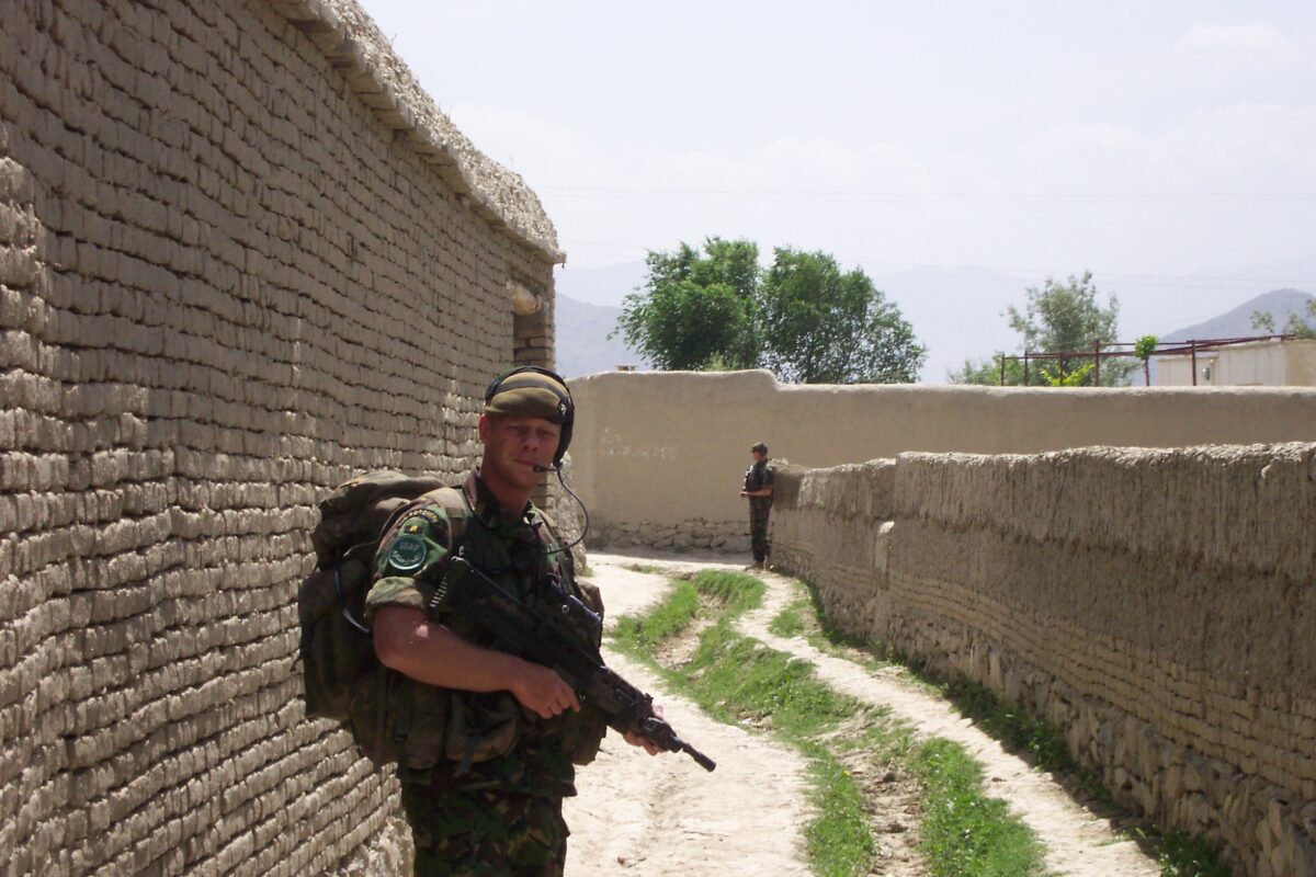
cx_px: 658
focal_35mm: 105
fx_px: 3838
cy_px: 438
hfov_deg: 19.5
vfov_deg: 13.0
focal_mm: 21.2
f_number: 13
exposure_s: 1/90
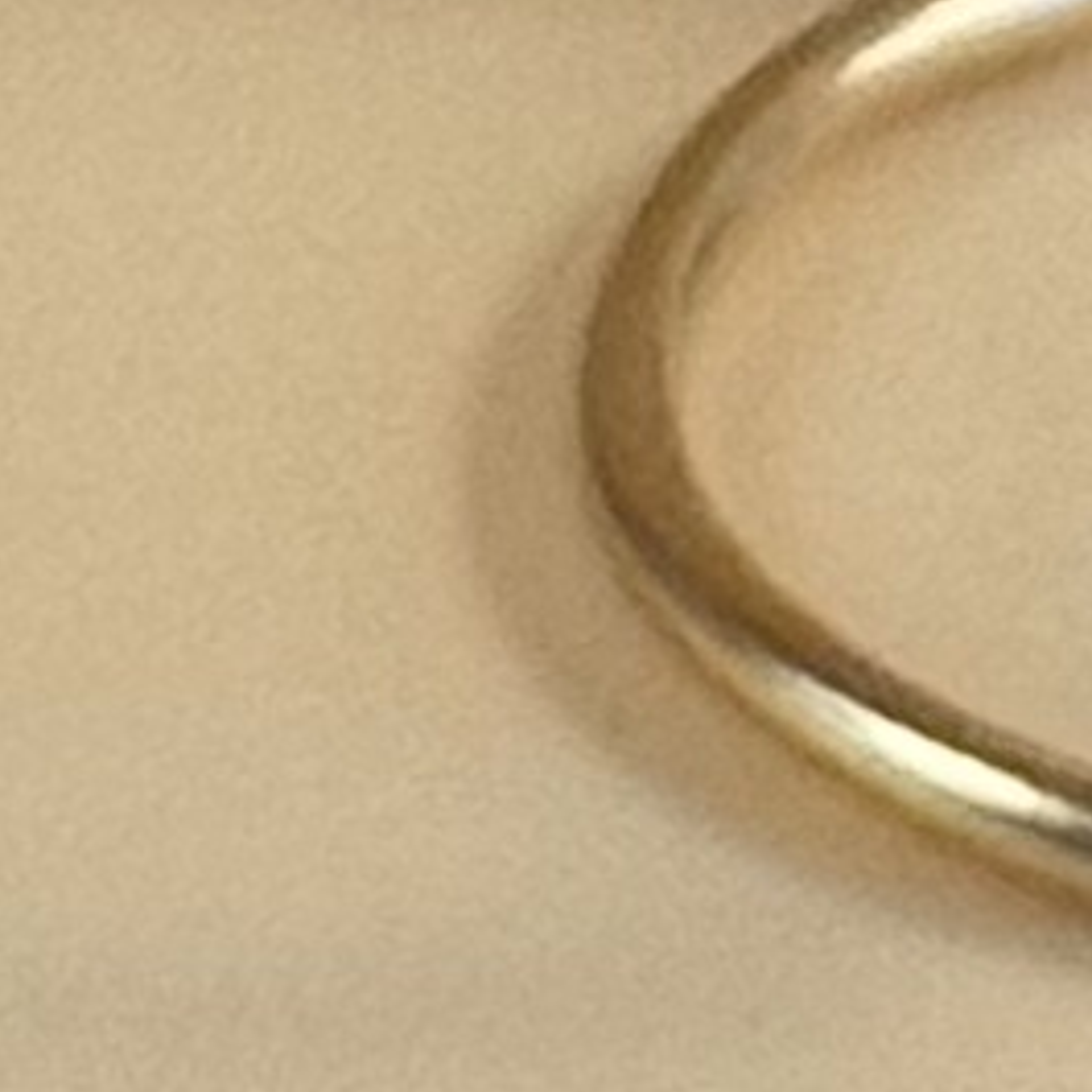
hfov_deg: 5.3
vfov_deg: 5.3
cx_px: 1690
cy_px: -548
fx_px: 11706
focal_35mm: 328
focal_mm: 6.76
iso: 200
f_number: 1.78
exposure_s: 1/33
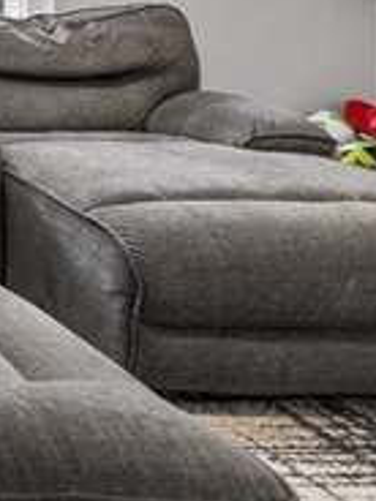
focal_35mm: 75
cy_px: -94
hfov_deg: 13.6
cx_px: -553
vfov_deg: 23.8
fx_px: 1086
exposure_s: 1/1.67
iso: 250
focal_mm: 14
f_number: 7.1
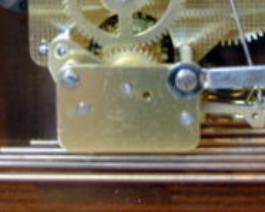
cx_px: 209
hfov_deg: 11.7
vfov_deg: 9.2
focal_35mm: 164
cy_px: -81
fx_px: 1285
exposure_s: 1/30
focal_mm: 31
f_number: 3.8
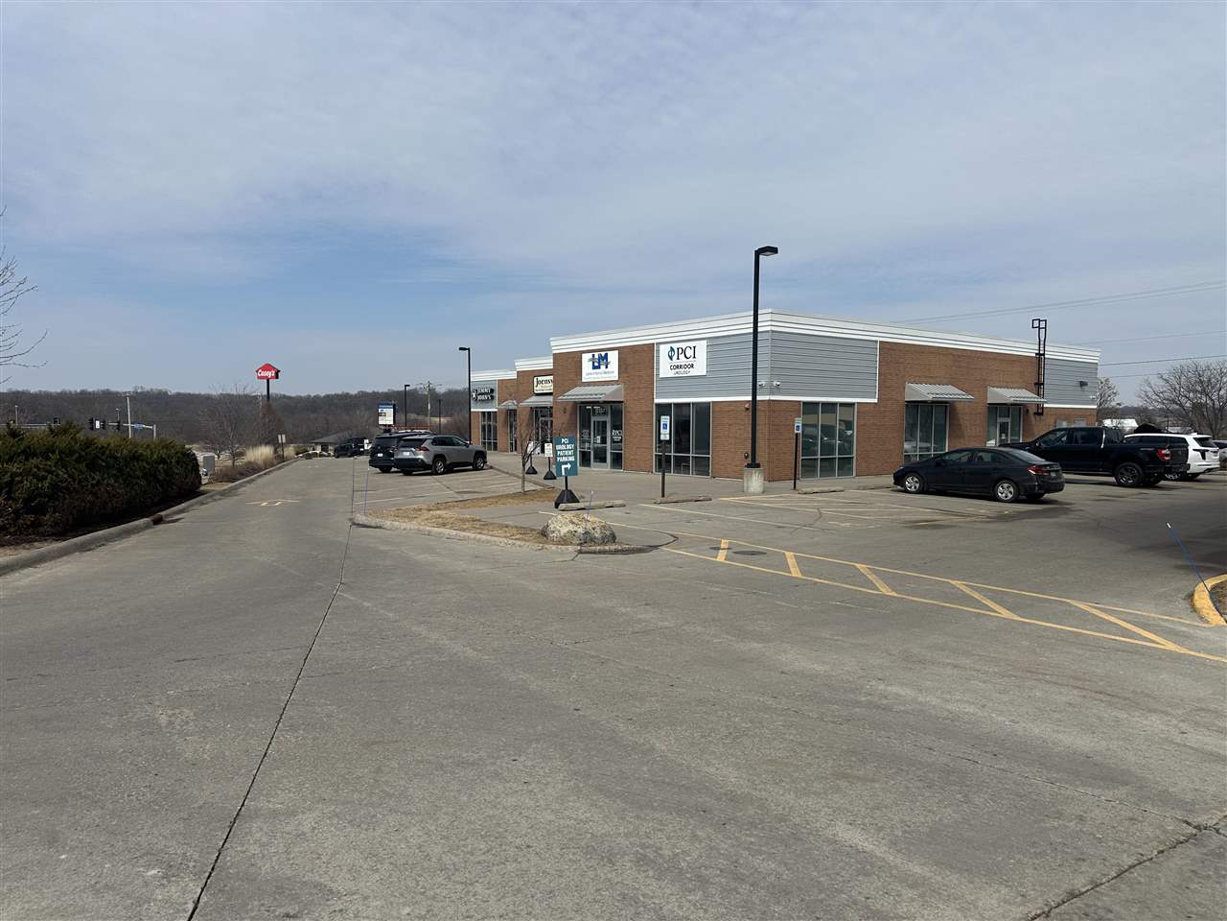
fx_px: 851
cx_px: 614
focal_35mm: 24
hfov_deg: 71.6
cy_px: 460
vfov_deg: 56.8
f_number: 1.78
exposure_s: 1/8197
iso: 80
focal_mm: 6.86
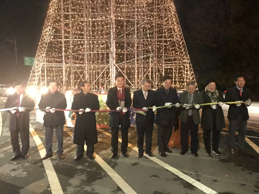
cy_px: 97
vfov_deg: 48.2
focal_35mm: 29
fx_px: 217
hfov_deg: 61.7
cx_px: 130
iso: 1250
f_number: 2.2
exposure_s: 1/15
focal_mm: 4.15
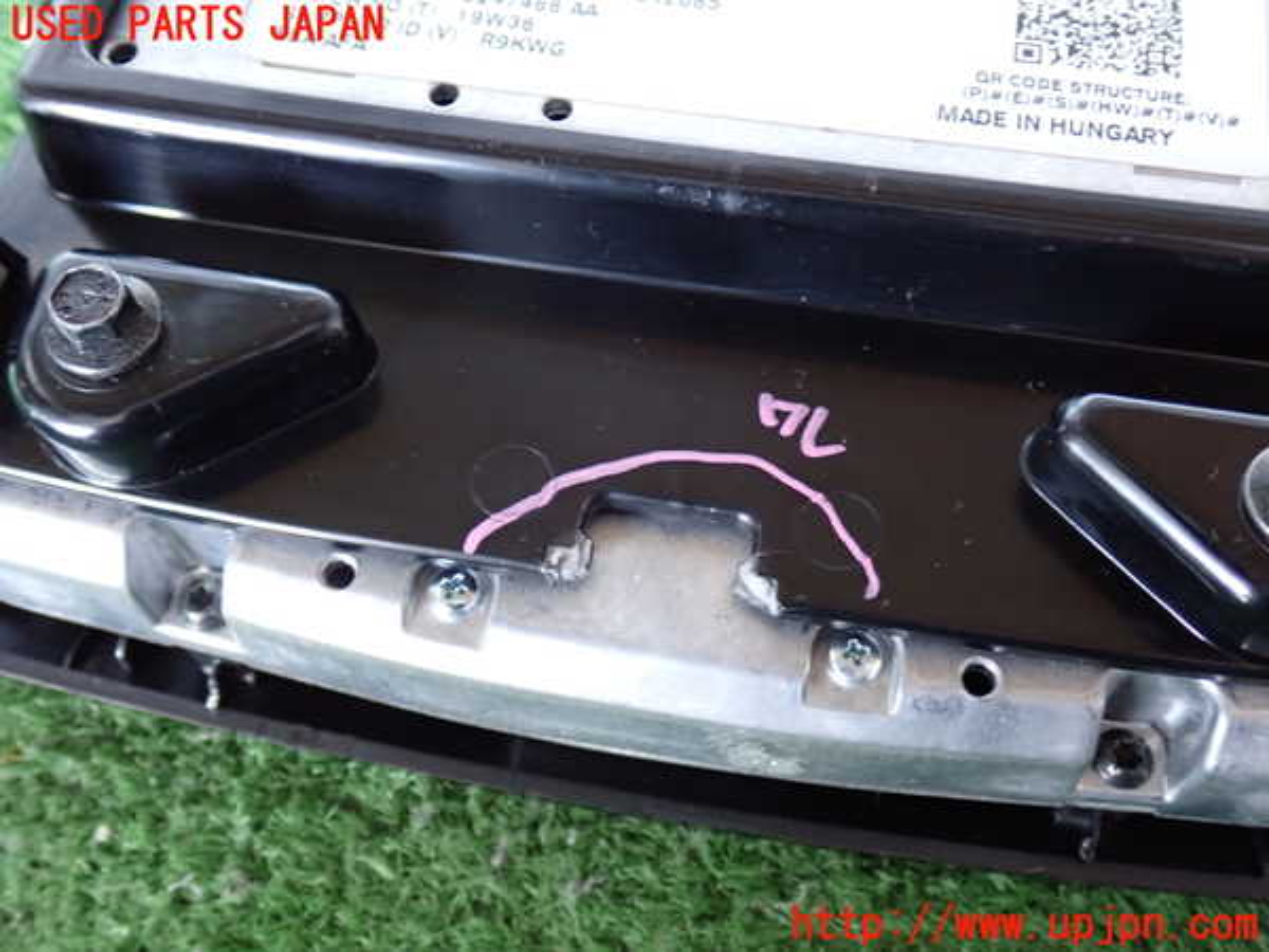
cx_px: 634
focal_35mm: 38
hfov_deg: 49.0
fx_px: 1393
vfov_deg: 37.7
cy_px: 476
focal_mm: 6.83
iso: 800
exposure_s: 1/25
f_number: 2.7
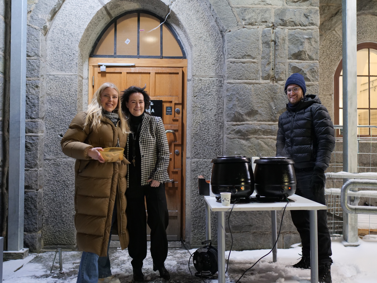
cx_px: 188
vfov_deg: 44.2
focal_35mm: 32
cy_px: 142
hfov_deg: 56.8
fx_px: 349
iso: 1000
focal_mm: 16
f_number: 1.4
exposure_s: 1/60
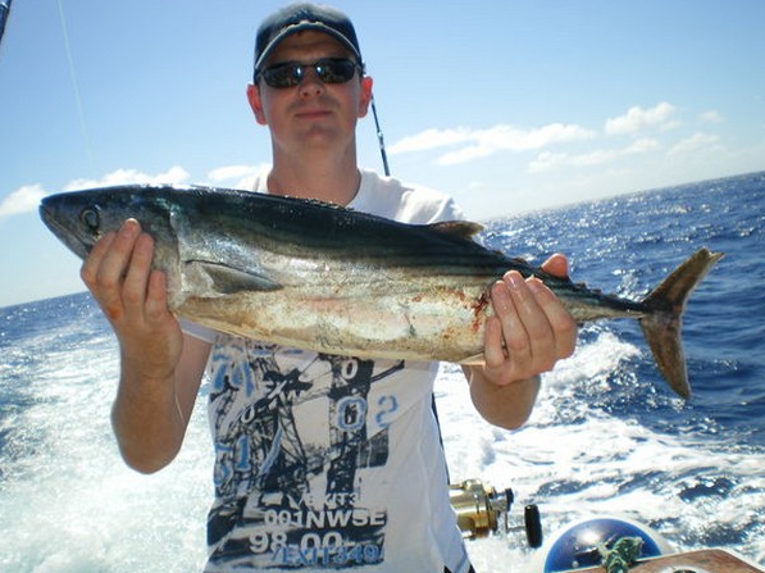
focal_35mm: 38
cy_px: 296
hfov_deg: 49.0
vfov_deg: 37.7
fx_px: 839
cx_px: 381
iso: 50
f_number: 4.6
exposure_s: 1/500
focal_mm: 6.3
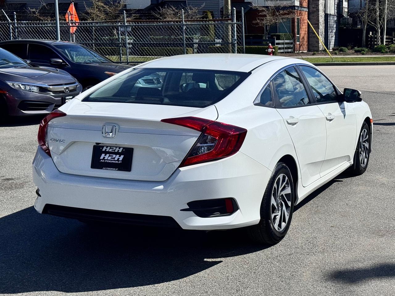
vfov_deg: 30.3
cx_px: 198
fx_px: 548
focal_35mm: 48
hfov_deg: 39.7
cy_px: 148
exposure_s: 1/15385
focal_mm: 6.76
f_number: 1.78
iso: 64
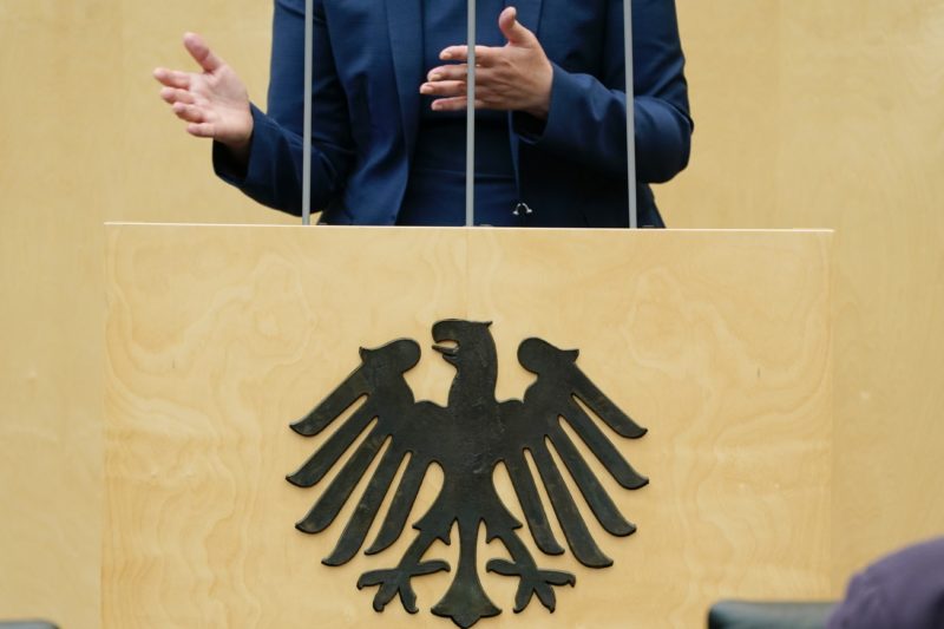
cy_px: 314
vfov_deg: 3.4
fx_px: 10486
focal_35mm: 400
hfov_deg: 5.2
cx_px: 472
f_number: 5.6
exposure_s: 1/160
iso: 1600
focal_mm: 400
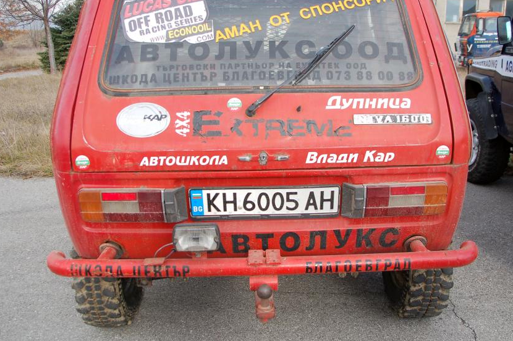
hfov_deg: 51.9
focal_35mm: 37
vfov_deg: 35.9
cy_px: 156
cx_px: 269
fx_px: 527
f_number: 7.1
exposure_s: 1/200
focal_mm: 20
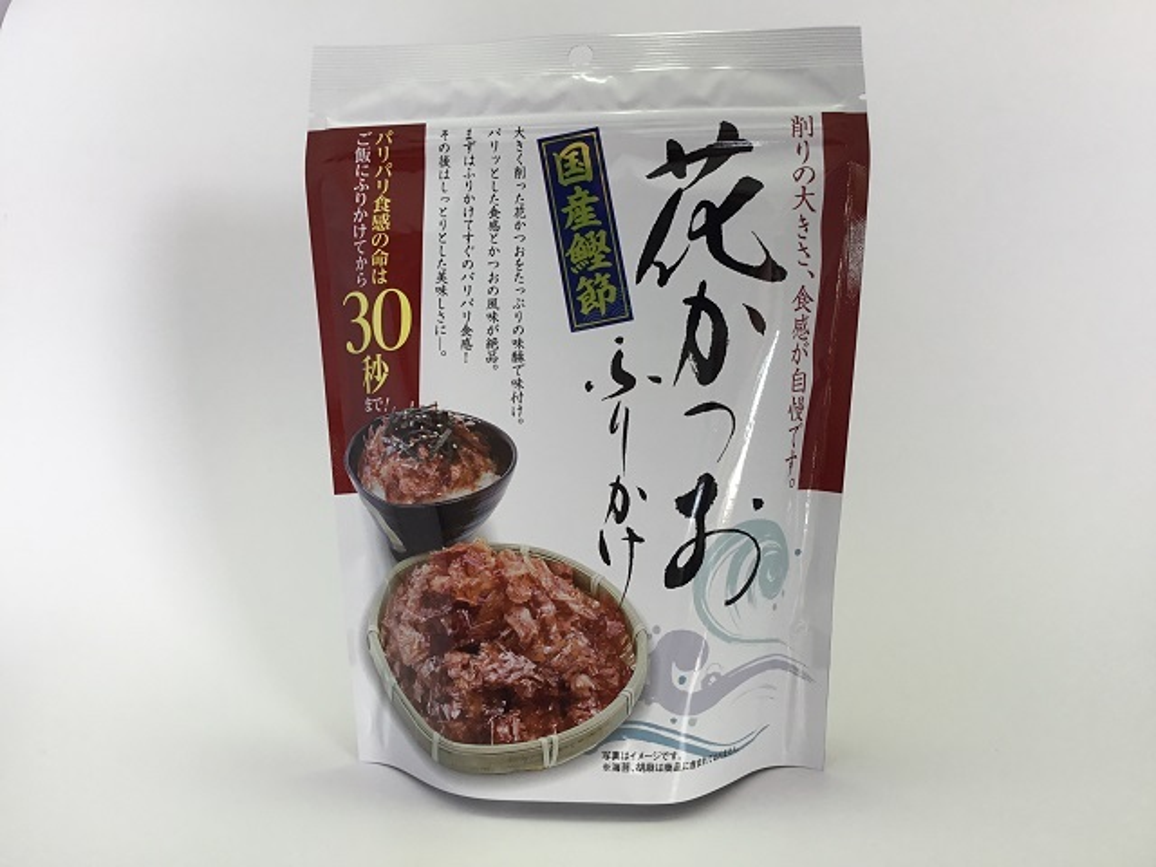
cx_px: 578
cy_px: 434
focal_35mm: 31
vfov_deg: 45.4
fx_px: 1035
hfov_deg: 58.4
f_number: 2.4
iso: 40
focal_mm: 3.3
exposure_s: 1/120
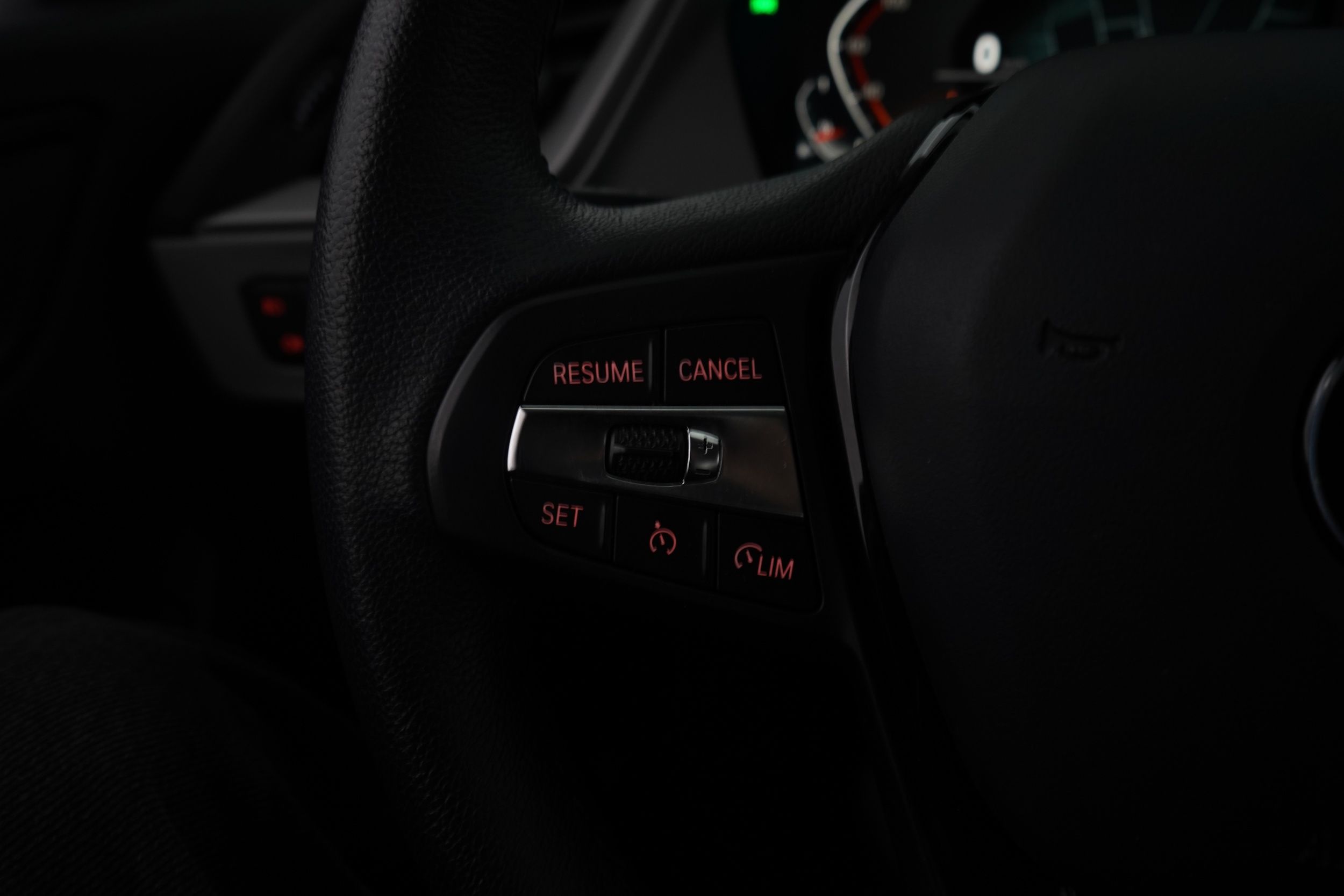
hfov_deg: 65.5
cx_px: 672
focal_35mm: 28
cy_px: 448
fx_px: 1045
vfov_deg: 46.4
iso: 1000
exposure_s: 1/10
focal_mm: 28
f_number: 7.1
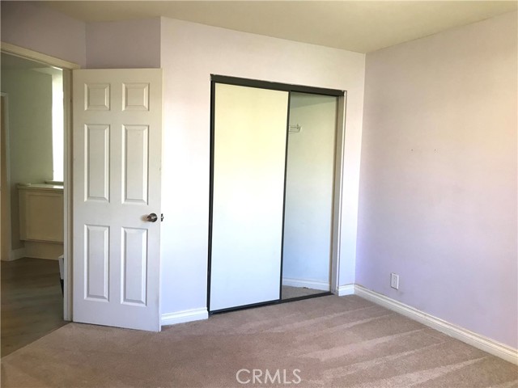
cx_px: 259
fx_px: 419
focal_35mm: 28
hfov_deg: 63.4
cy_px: 194
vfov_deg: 49.7
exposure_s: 1/30
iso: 25
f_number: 1.8
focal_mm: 3.99
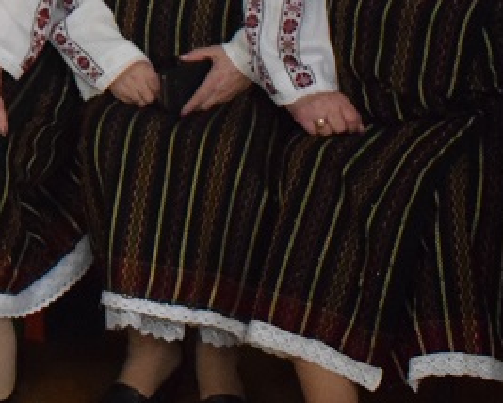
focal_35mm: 158
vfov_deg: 9.5
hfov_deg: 11.8
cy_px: -185
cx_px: -185
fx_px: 2355
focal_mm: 25
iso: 4500
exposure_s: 1/60
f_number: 4
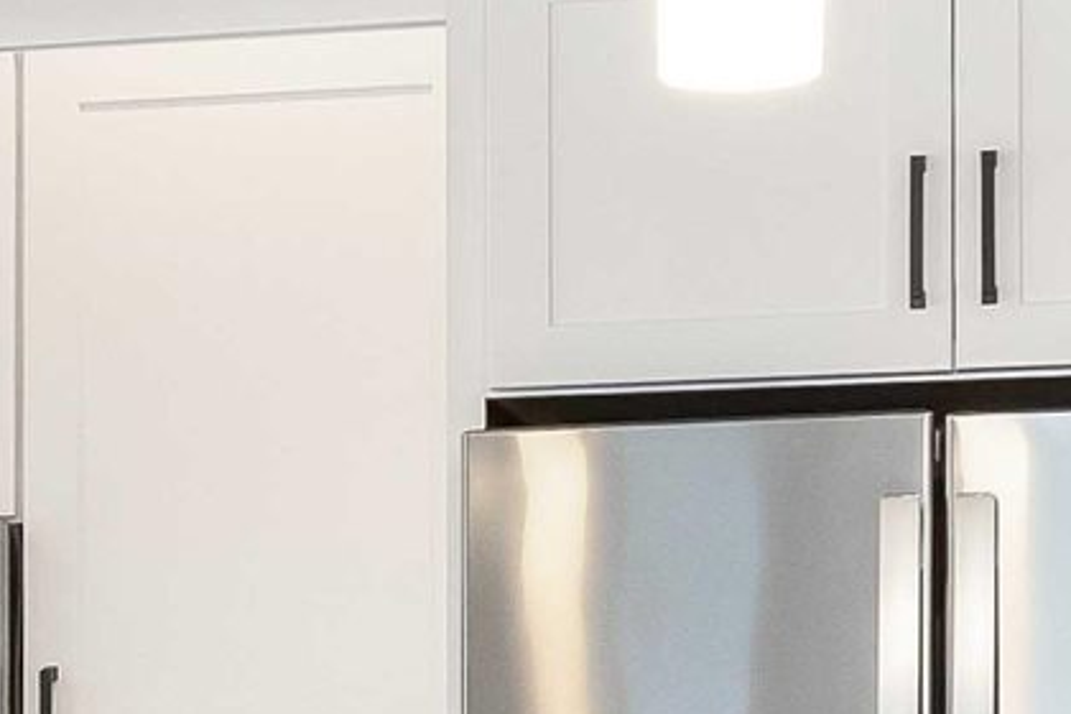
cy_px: 931
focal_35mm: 139
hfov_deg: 14.4
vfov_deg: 9.7
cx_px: -148
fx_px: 4135
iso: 500
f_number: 7.1
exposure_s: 1/60
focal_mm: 13
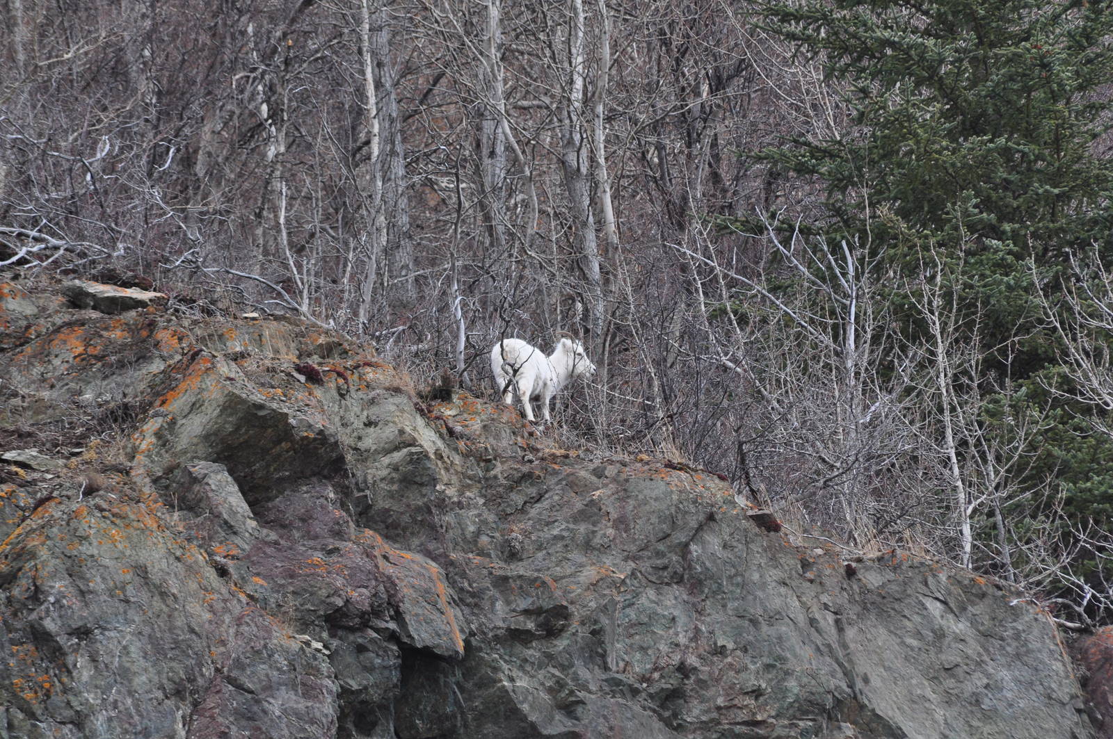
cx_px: 556
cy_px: 370
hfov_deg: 5.1
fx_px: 12507
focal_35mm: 405
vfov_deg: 3.4
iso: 560
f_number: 9
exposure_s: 1/125
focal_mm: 270
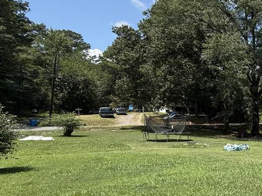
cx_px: 317
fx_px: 265
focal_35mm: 35
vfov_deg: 40.0
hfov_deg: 38.4
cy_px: 137
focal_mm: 2.22
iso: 64
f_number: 2.2
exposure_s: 1/1125
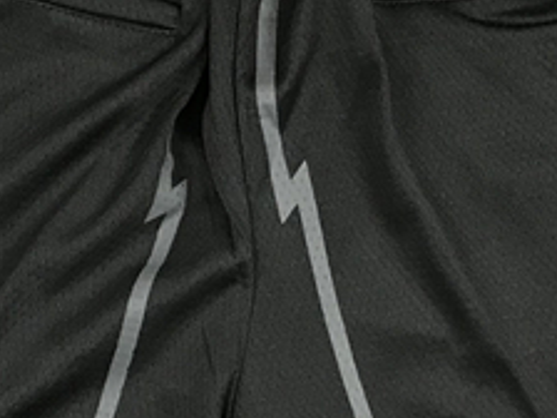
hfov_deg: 19.6
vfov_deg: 14.7
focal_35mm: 100
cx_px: 259
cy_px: 338
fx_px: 1609
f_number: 1.8
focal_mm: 3.99
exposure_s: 1/20
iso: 40
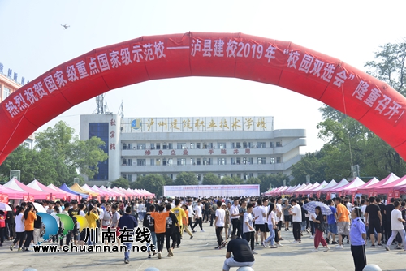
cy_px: 136
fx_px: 429
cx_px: 203
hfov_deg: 50.7
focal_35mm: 38
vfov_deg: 35.1
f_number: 8
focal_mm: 38
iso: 160
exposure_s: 1/200
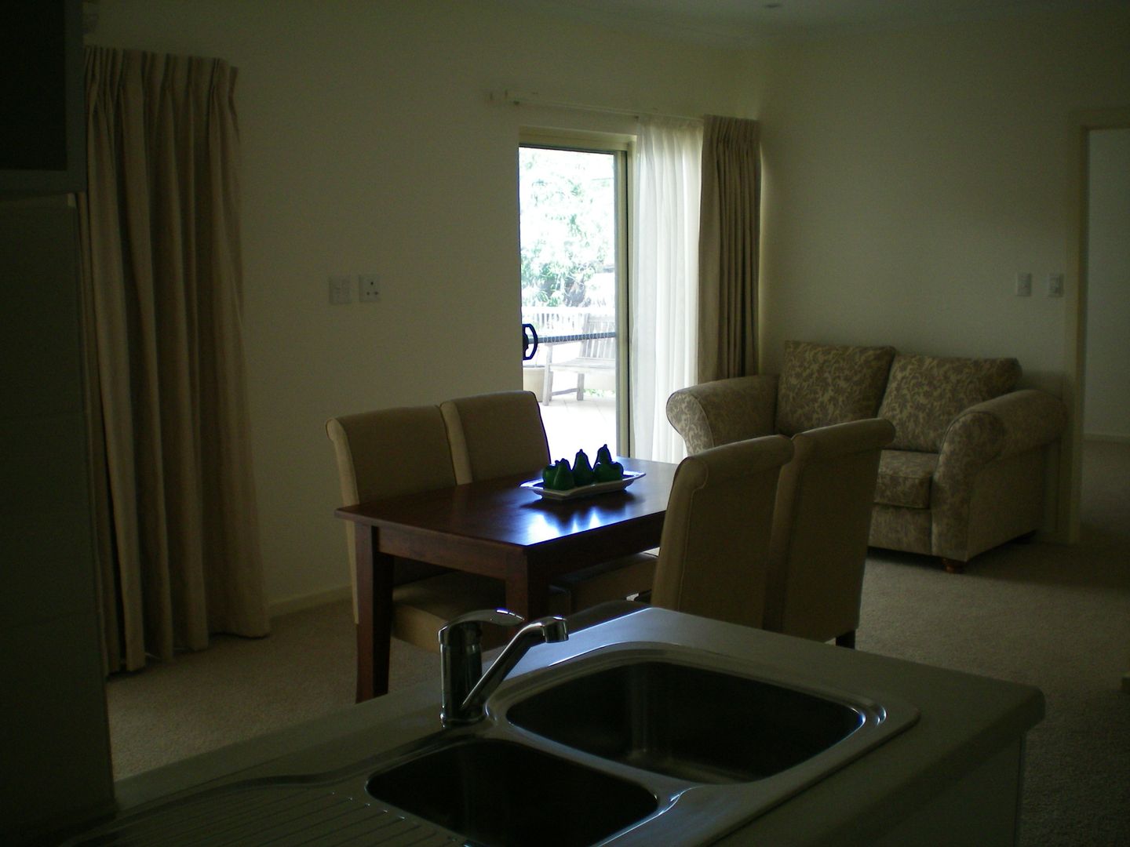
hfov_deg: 49.0
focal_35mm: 38
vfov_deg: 37.7
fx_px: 1240
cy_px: 424
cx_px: 565
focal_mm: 6.3
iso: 80
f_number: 3.1
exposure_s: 1/60
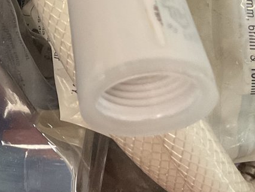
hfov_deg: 18.1
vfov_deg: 13.6
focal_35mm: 103
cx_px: -52
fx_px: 759
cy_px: -82
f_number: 1.8
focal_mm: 3
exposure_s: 1/60
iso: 250
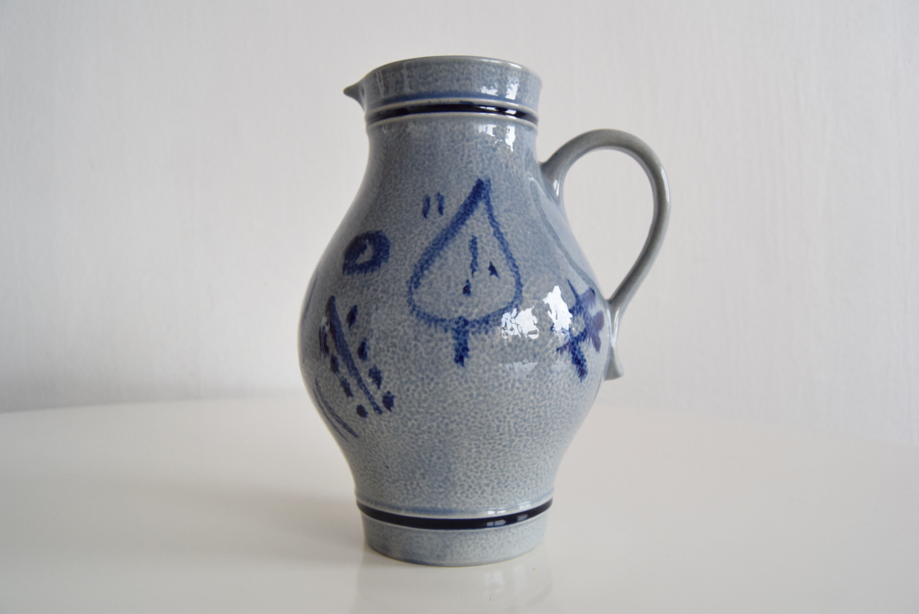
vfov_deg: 48.0
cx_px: 460
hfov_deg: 67.3
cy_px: 307
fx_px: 690
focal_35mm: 27
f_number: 5.6
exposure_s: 1/125
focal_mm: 18
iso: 1600
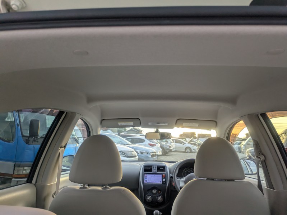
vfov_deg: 54.9
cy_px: 108
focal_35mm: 25
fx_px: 207
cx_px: 144
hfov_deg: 69.4
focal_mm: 5.43
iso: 120
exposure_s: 1/181
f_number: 1.89
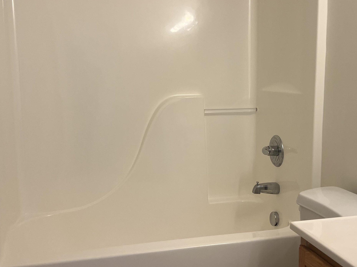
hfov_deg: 43.7
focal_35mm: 43
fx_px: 443
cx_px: 203
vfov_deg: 33.6
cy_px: 130
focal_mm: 5.7
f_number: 1.5
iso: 100
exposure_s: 1/120
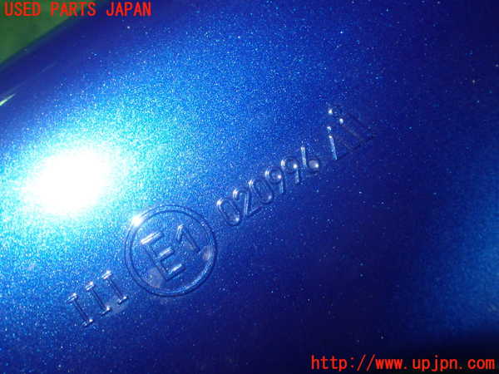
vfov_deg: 35.1
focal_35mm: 41
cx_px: 250
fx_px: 591
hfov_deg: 45.8
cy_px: 187
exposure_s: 1/40
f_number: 2.8
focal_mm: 7.31
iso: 640
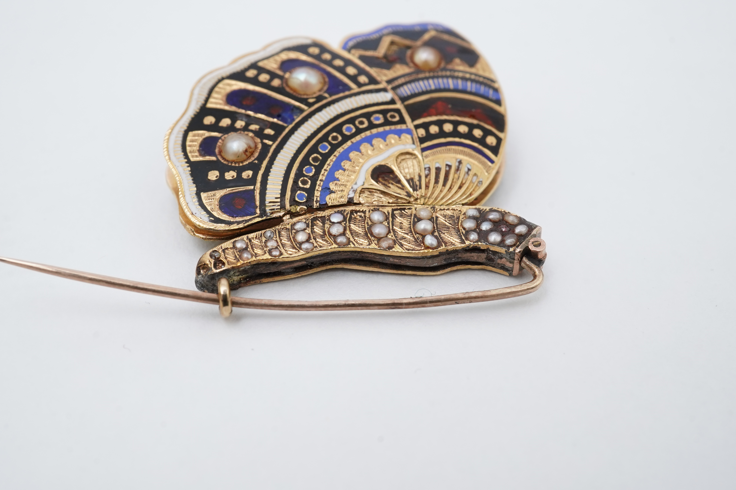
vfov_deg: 29.9
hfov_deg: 43.6
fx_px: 920
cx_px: 368
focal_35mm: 45
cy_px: 245
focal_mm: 30
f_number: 22
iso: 640
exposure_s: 1/100
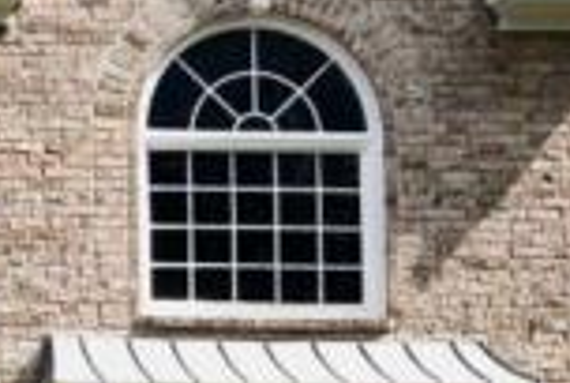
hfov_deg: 13.2
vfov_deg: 10.5
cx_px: -682
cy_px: 620
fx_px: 1999
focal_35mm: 126
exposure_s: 1/250
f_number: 7.1
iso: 200
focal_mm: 11
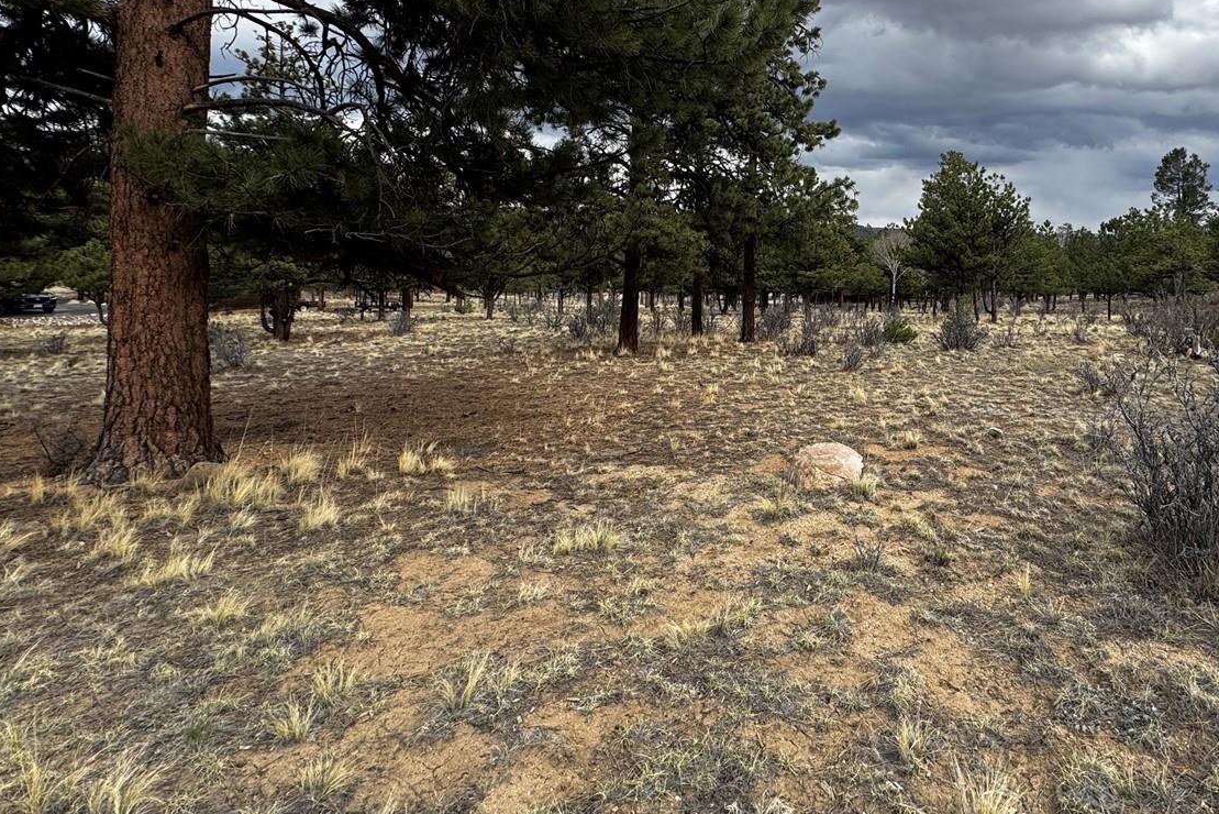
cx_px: 798
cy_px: 258
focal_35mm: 21
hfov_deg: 78.9
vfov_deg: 57.9
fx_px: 711
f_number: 2.2
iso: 50
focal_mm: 2.22
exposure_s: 1/993
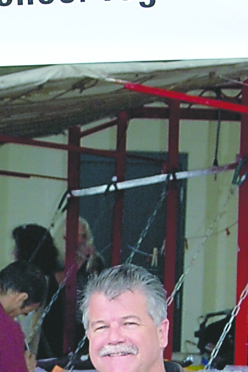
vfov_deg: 7.8
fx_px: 2729
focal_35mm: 264
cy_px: 388
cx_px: -106
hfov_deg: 5.2
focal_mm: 40
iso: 200
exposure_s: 1/500
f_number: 6.3
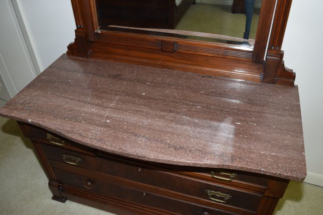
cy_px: 108
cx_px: 162
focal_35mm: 32
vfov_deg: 41.7
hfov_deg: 59.5
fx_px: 283
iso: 800
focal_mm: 21
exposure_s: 1/125
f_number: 5.6
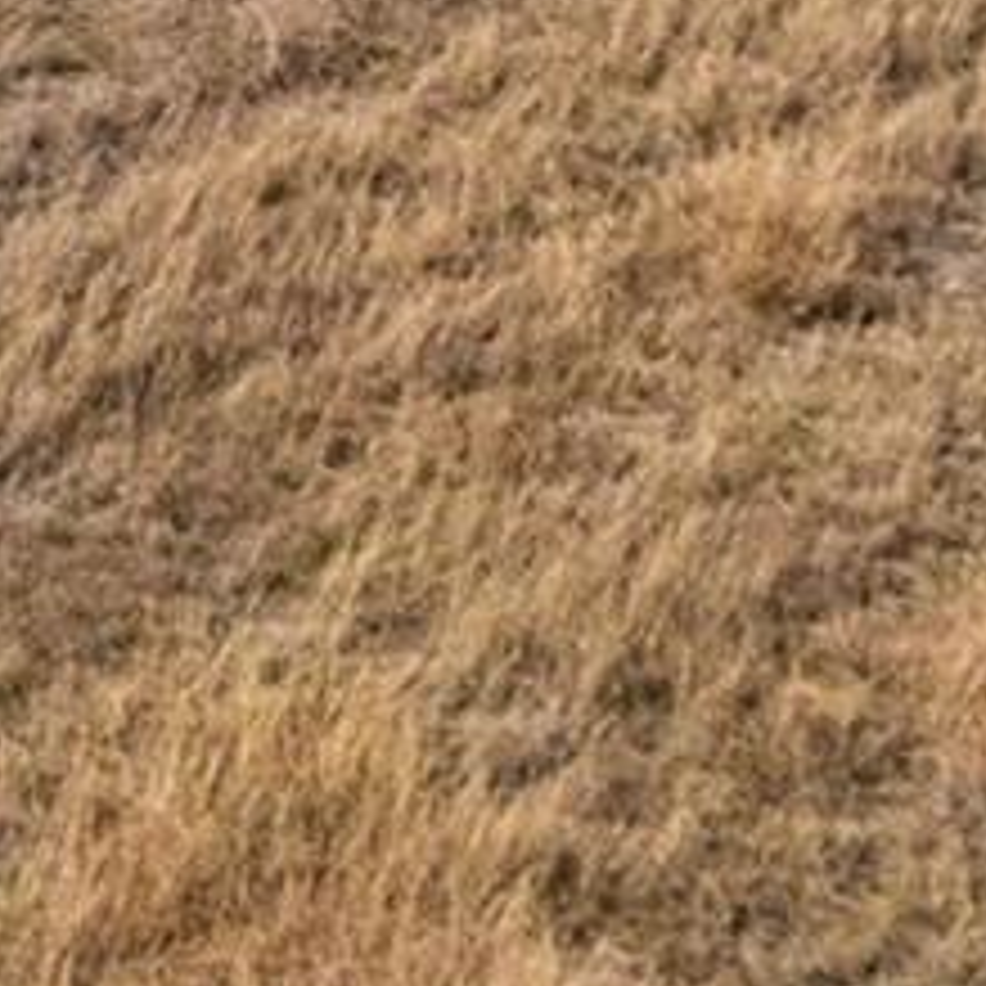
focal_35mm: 175
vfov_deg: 8.9
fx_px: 5640
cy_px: -1506
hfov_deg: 8.0
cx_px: -2310
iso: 100
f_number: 2.8
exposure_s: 1/160
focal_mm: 8.38
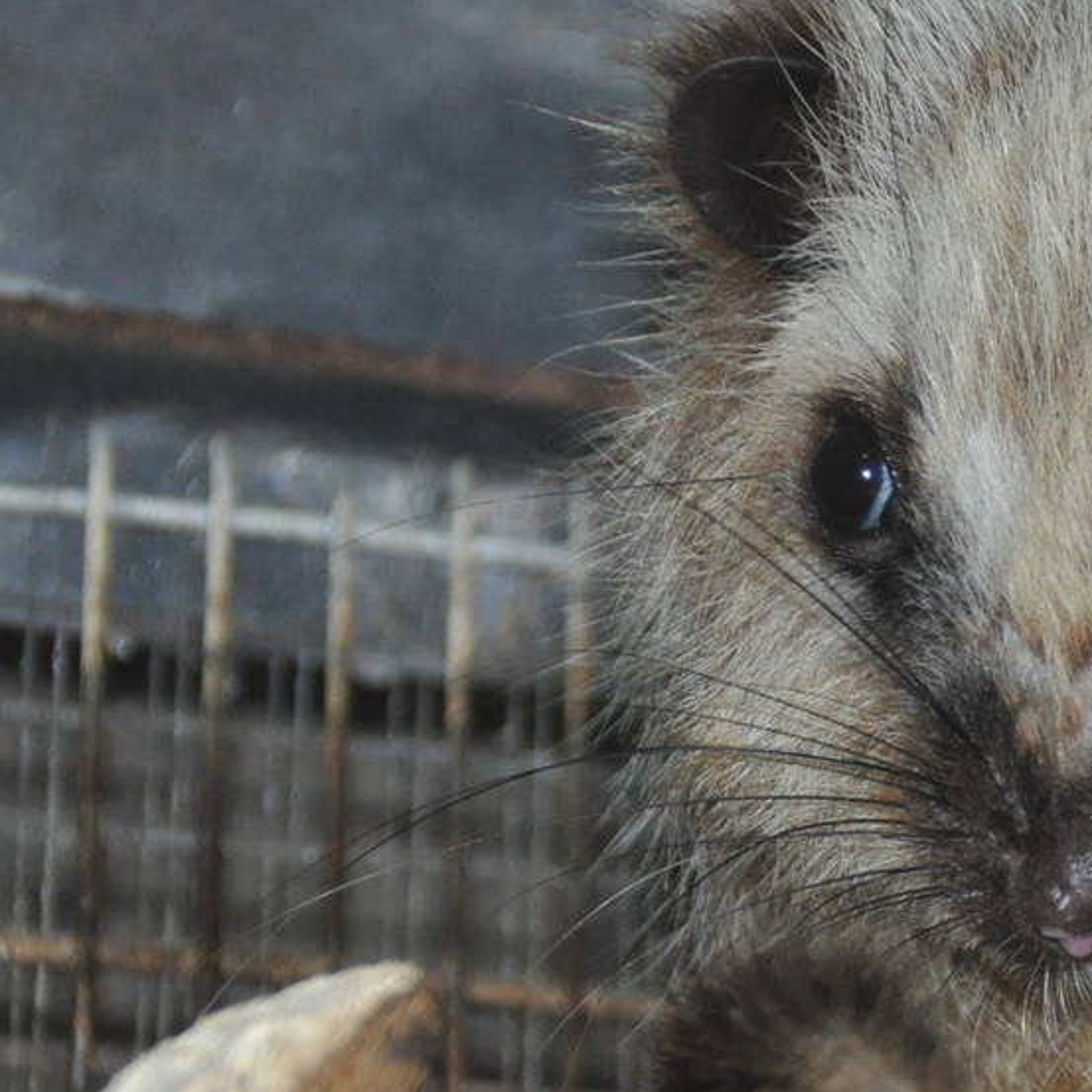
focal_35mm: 442
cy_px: 568
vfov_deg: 4.0
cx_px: 1232
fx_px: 15775
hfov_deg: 4.0
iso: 1250
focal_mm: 120
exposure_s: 1/60
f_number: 5.6
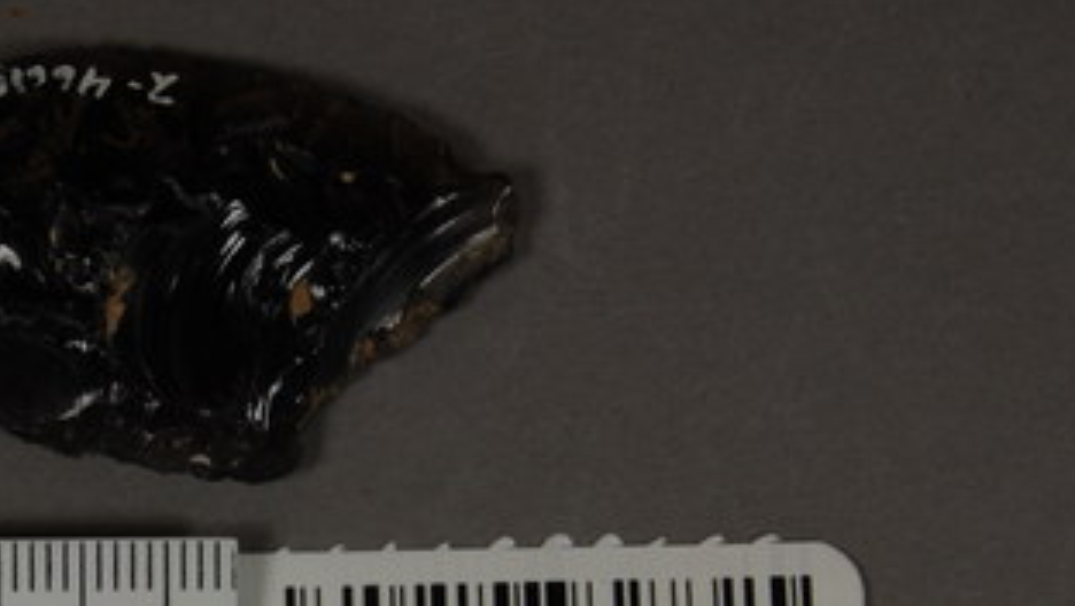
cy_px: 591
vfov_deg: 8.0
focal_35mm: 152
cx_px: 164
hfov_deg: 14.0
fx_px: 4333
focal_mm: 55
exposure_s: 1/8
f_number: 29
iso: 200
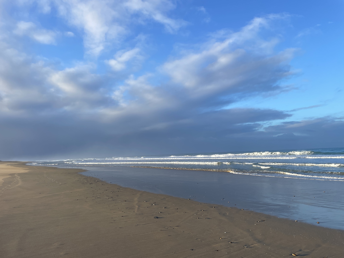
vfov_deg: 53.1
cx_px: 172
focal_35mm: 26
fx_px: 258
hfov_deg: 67.3
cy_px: 129
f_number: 1.6
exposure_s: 1/1416
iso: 32
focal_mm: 4.2
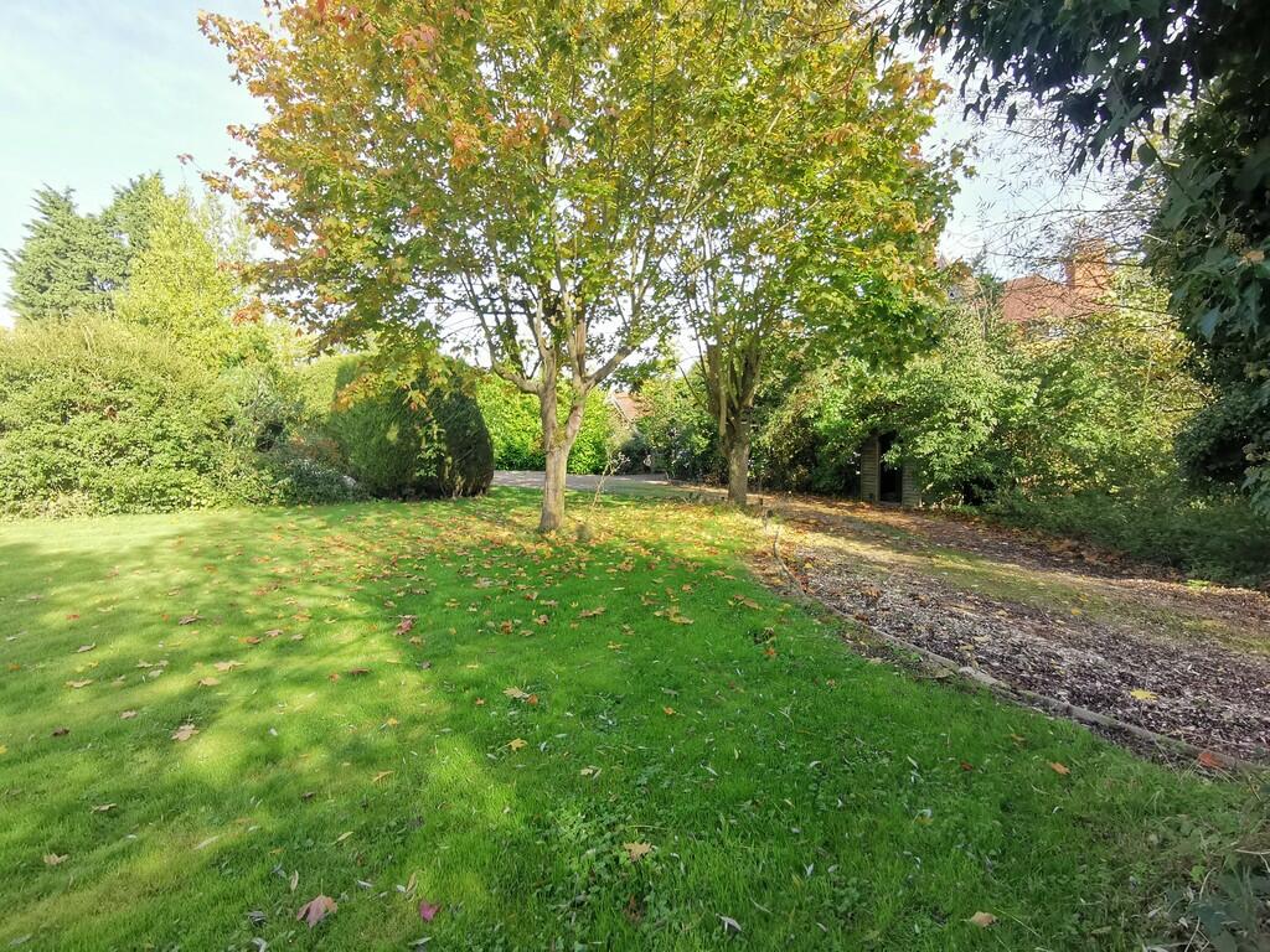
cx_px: 635
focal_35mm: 17
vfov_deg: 74.7
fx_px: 624
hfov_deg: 91.0
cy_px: 476
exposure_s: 1/155
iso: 50
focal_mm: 2.26
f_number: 2.2
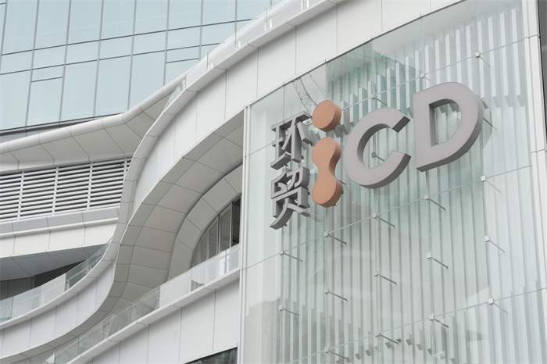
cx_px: 274
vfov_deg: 13.0
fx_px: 1595
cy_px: 182
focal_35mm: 105
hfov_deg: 19.5
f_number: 10
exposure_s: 1/80
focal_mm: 105
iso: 200
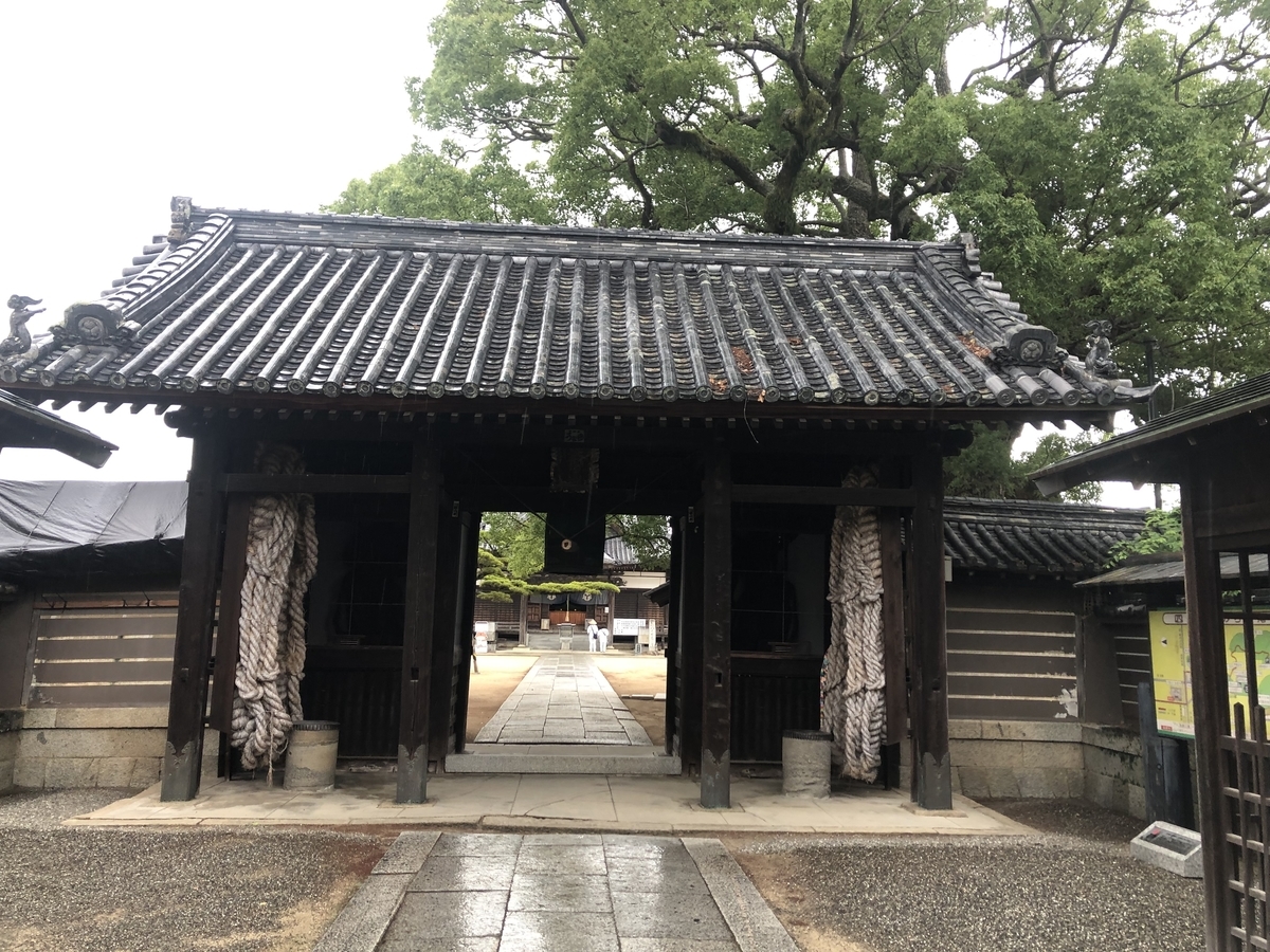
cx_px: 635
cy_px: 476
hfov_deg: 63.4
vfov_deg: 49.7
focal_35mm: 28
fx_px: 1027
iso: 25
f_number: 1.8
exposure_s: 1/40
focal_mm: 3.99
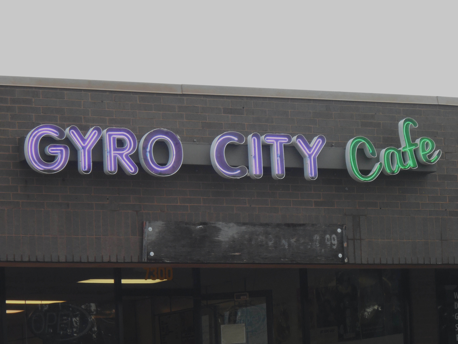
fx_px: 2064
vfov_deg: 9.5
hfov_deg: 12.7
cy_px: 172
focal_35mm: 156
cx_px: 229
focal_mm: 27.6
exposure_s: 1/40
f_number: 6.5
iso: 400
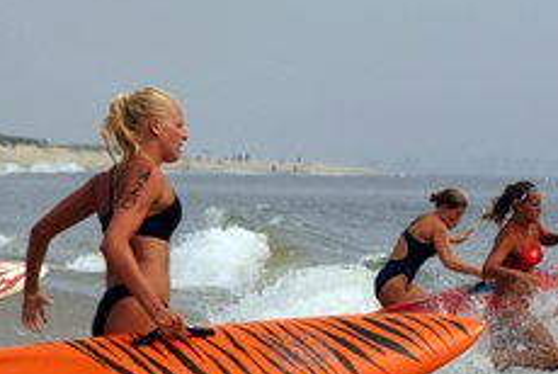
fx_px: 4314
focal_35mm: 278
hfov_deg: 7.4
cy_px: 347
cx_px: 209
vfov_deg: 5.0
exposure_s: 1/800
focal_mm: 95
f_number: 10
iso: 200
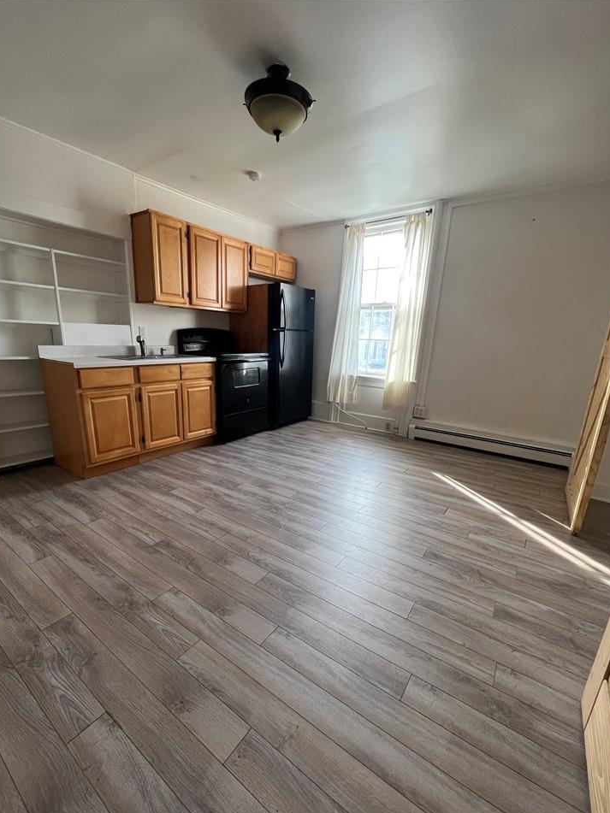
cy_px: 434
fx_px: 329
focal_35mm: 14
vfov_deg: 101.9
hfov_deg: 85.6
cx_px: 293
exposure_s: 1/120
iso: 125
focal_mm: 1.57
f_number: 1.8
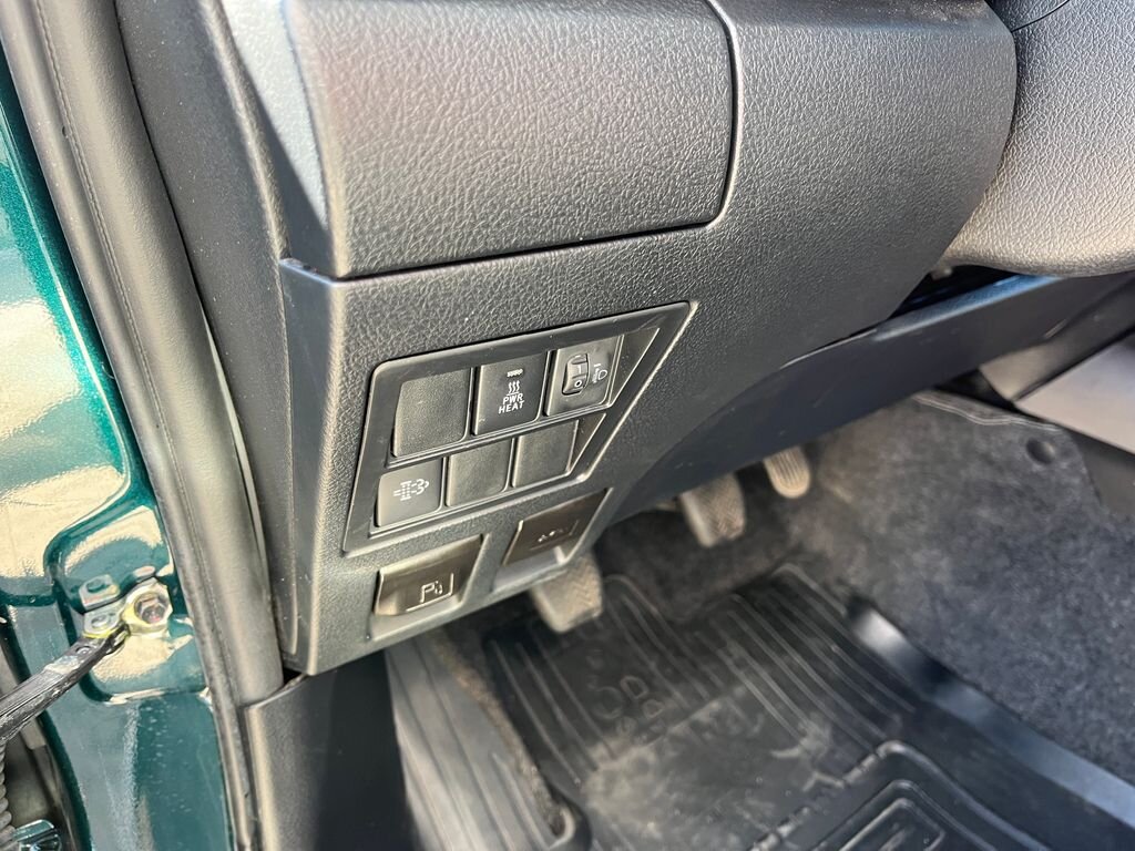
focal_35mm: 26
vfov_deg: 53.1
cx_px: 568
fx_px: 852
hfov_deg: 67.3
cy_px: 426
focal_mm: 5.1
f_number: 1.6
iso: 160
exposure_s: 1/60
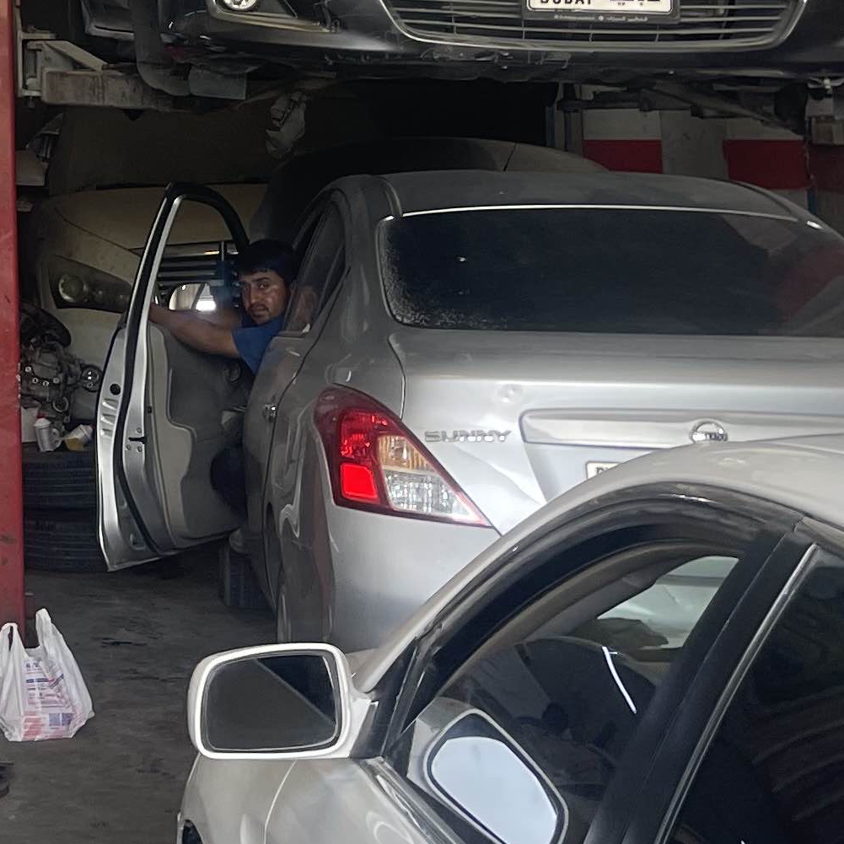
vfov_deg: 18.2
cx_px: -261
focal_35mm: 89
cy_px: -238
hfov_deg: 18.2
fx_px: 2455
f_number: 1.6
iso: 64
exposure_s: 1/121
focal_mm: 5.1
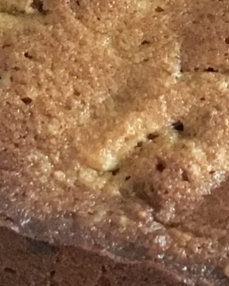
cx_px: 371
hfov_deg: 8.3
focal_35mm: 182
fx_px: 1540
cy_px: -97
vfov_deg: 10.4
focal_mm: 4.15
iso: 250
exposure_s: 1/17
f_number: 2.2
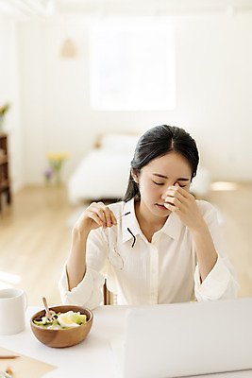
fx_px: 525
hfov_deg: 27.0
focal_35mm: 50
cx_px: 126
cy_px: 189
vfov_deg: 39.6
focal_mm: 50
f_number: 2
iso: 125
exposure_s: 1/320
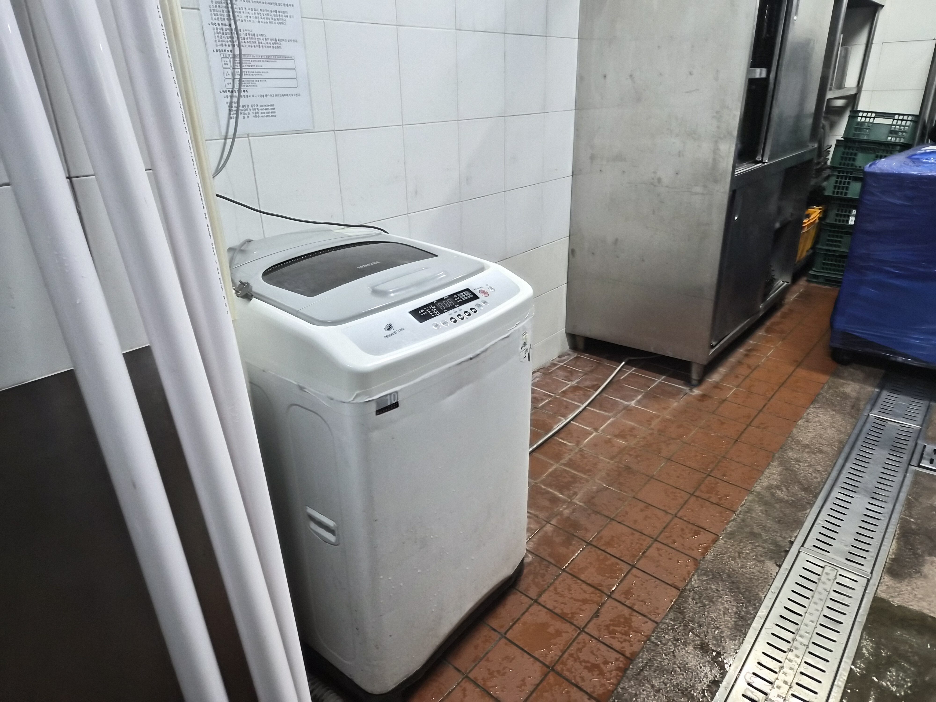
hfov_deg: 73.9
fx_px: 622
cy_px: 351
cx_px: 468
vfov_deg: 58.9
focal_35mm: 23
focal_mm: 5.4
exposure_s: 1/120
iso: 320
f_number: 1.8
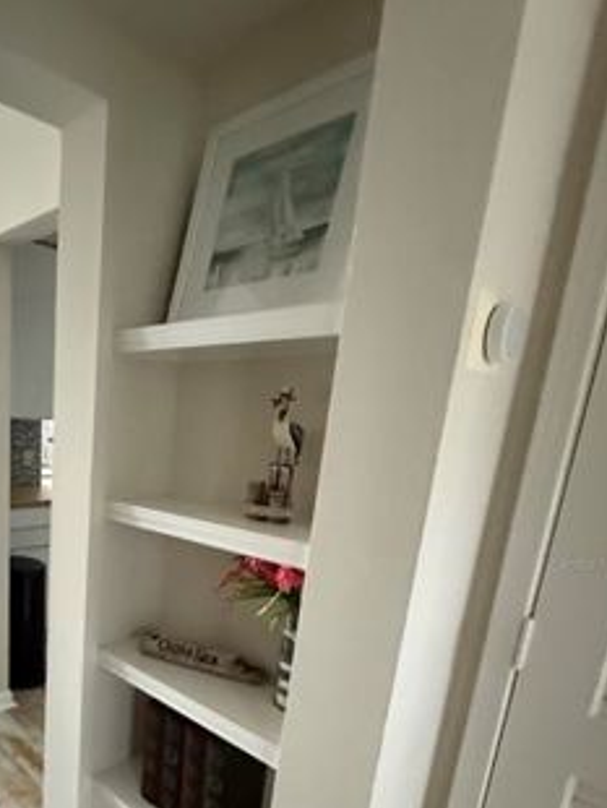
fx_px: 560
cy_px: 563
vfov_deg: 68.7
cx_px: 113
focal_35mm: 24
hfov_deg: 52.8
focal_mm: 2.22
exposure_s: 1/60
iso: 1250
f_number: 2.2
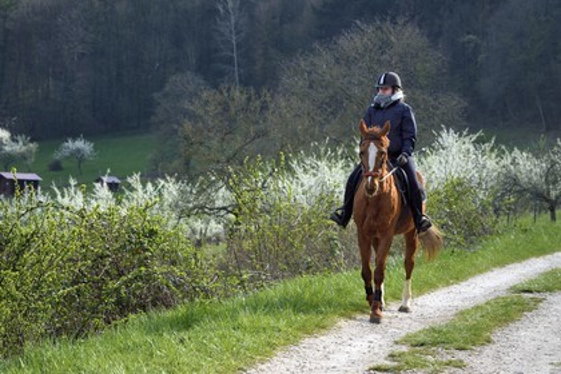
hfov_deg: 14.7
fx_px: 2181
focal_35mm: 140
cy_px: 187
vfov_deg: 9.8
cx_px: 280
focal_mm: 140
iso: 200
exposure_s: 1/400
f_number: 8
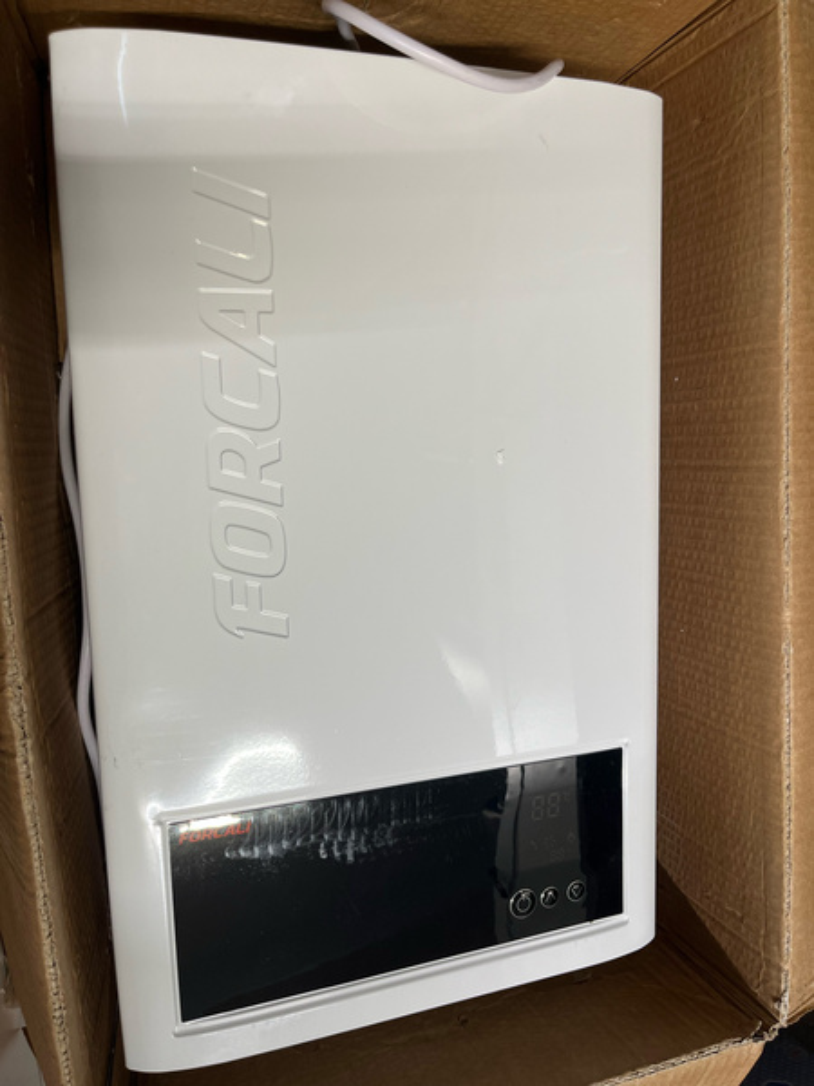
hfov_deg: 53.1
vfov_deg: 67.3
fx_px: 815
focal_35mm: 26
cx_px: 407
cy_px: 543
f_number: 1.6
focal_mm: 5.1
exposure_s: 1/100
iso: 64
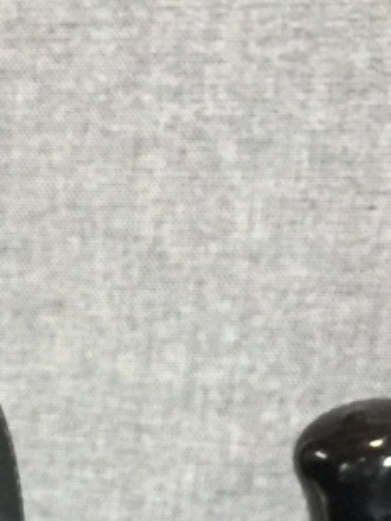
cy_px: 1049
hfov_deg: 11.8
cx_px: -185
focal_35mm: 120
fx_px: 1806
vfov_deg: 13.9
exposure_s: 1/10
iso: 125
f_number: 2.2
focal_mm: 4.15
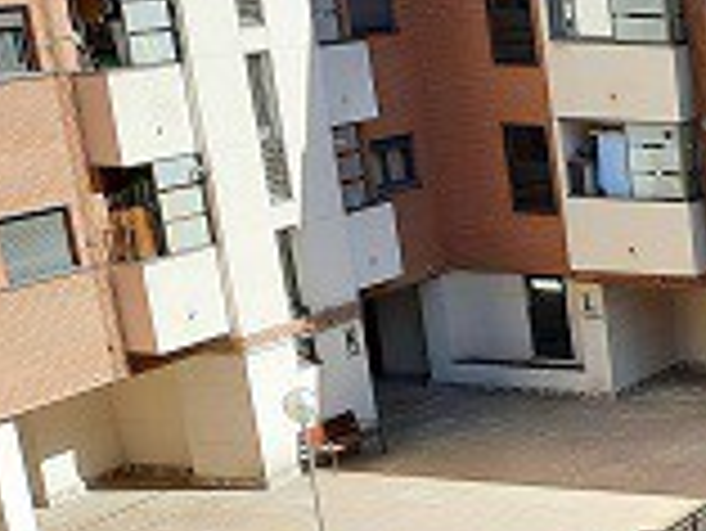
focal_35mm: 102
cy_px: 742
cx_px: 1277
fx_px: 2082
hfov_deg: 16.2
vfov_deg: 13.8
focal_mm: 4.6
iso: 32
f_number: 2
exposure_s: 1/276
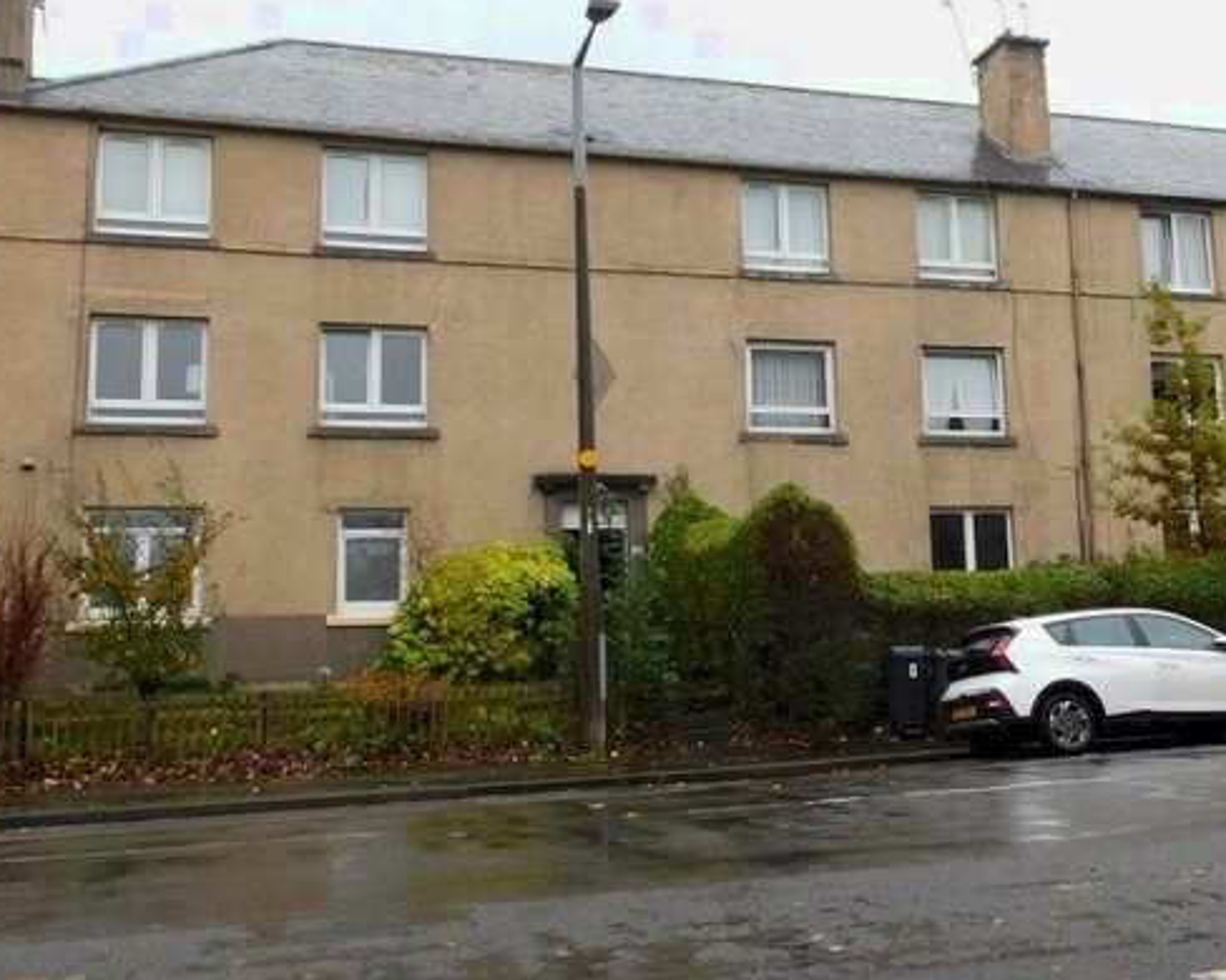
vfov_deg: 35.6
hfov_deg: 43.3
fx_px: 1523
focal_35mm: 42
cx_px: 804
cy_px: 416
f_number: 3.2
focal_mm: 5.3
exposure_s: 1/100
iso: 125
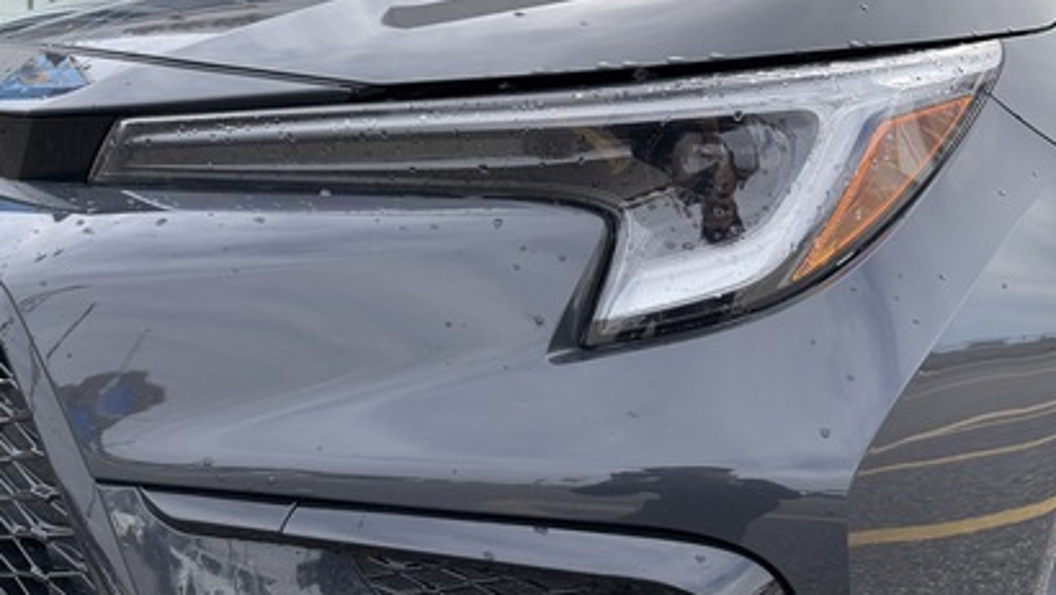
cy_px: 202
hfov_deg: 66.0
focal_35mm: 29
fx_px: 812
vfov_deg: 39.8
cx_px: 533
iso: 50
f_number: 1.6
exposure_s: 1/1007
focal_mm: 5.96
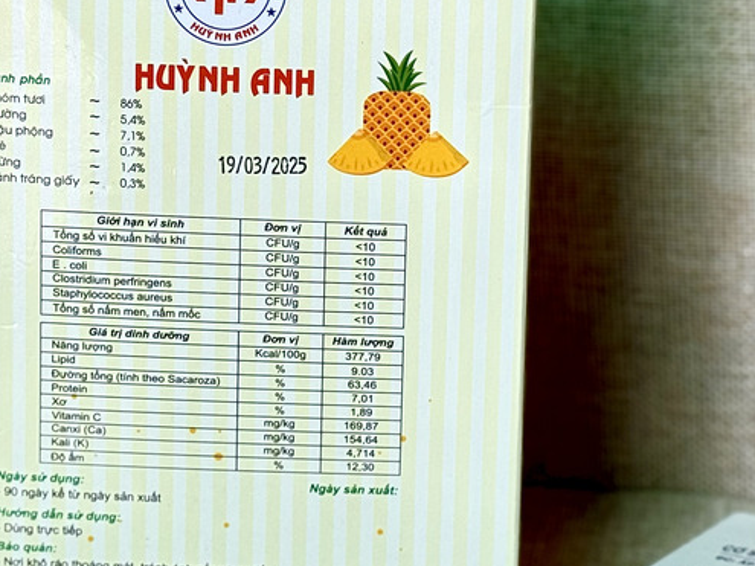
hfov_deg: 20.2
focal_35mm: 97
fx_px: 2115
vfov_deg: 15.2
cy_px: 221
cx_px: 496
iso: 100
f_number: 1.78
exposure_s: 1/121
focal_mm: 6.76
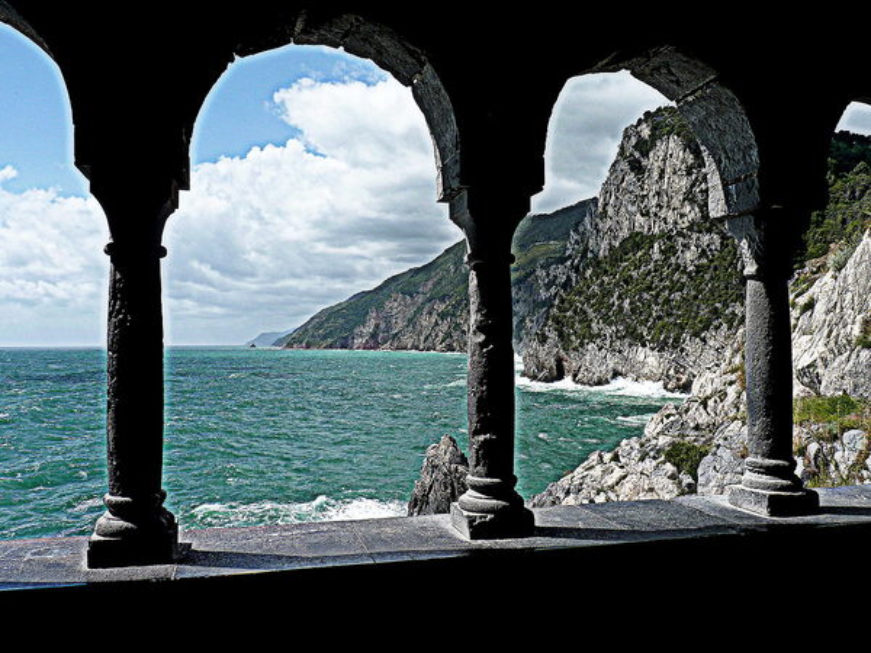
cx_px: 436
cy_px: 326
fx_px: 679
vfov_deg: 51.4
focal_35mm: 27
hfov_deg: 65.3
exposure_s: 1/320
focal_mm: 4.8
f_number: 5.6
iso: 80
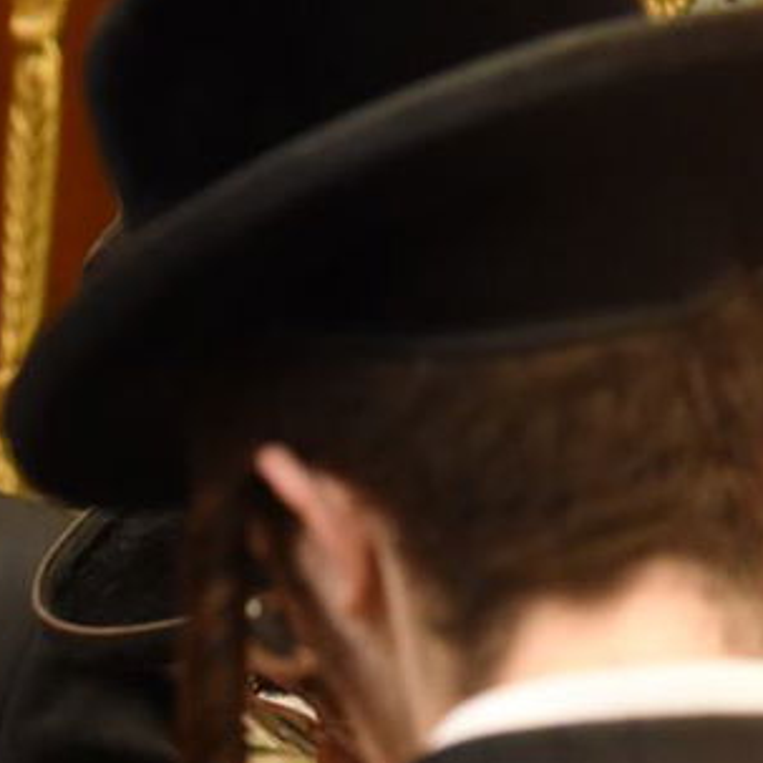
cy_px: 768
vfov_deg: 3.7
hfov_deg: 3.7
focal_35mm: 471
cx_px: -773
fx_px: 11746
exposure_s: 1/100
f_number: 4
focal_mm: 120
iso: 2500
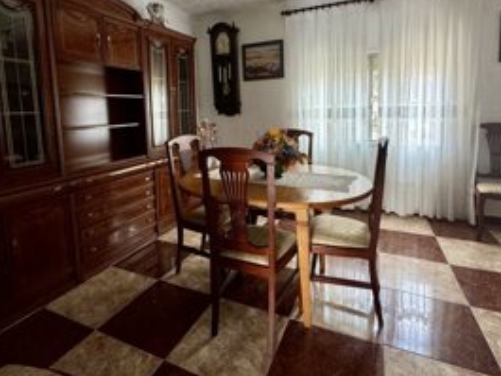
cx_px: 253
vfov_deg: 67.4
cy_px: 136
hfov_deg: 84.6
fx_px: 275
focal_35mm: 19
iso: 250
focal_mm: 2.22
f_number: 2.2
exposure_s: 1/99
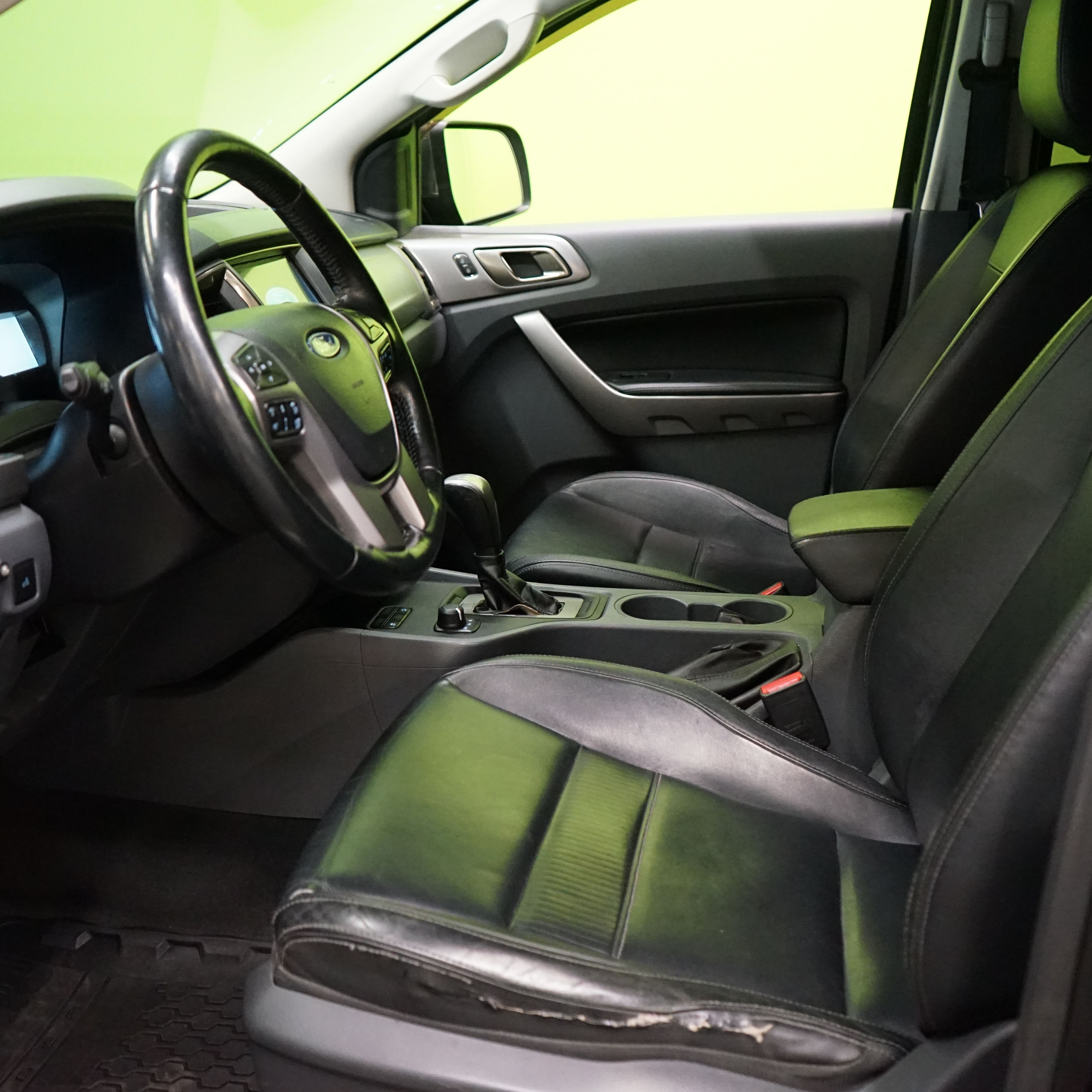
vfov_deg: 46.0
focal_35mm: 36
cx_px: 581
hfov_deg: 46.0
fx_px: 1285
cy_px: 544
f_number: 3.5
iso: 6400
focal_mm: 28
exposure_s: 1/160
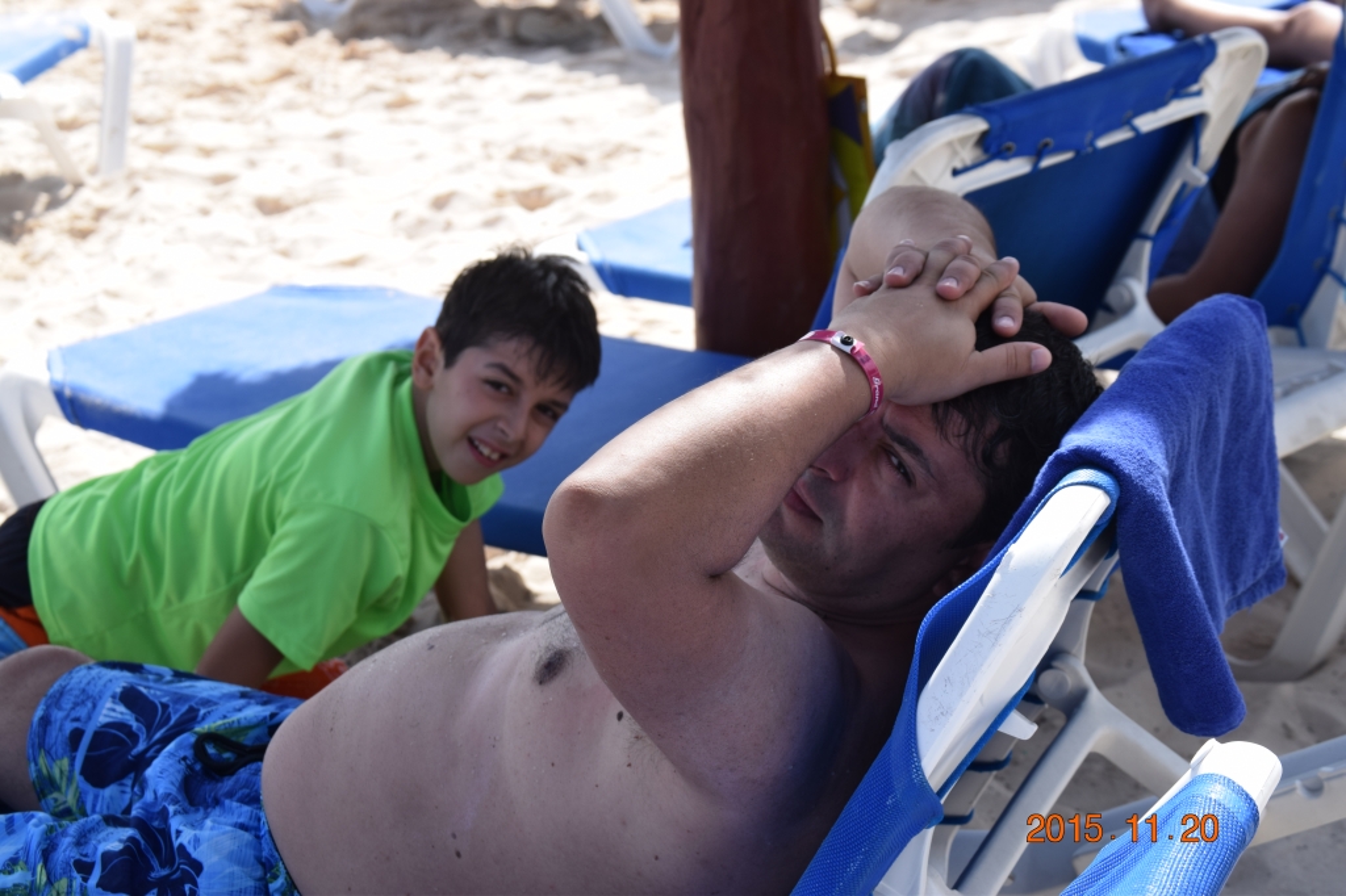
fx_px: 3083
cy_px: 448
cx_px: 673
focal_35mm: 82
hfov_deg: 24.6
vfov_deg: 16.5
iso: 200
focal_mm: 55
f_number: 7.1
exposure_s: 1/320
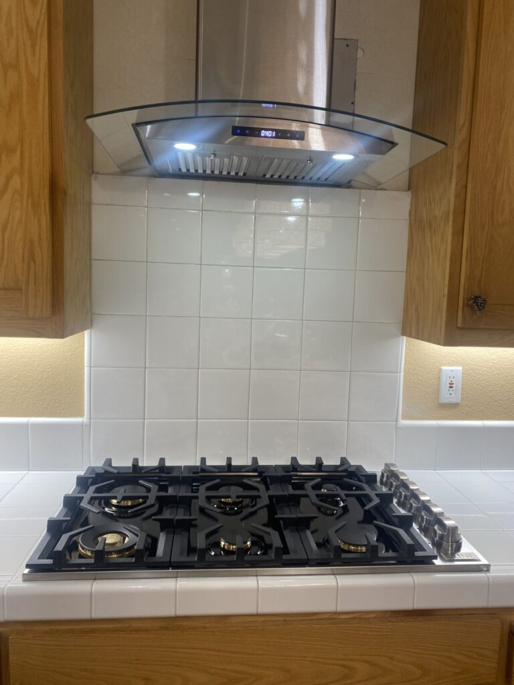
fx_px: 515
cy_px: 342
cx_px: 257
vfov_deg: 67.3
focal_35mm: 26
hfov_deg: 53.1
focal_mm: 4.25
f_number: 1.8
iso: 80
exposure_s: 1/120
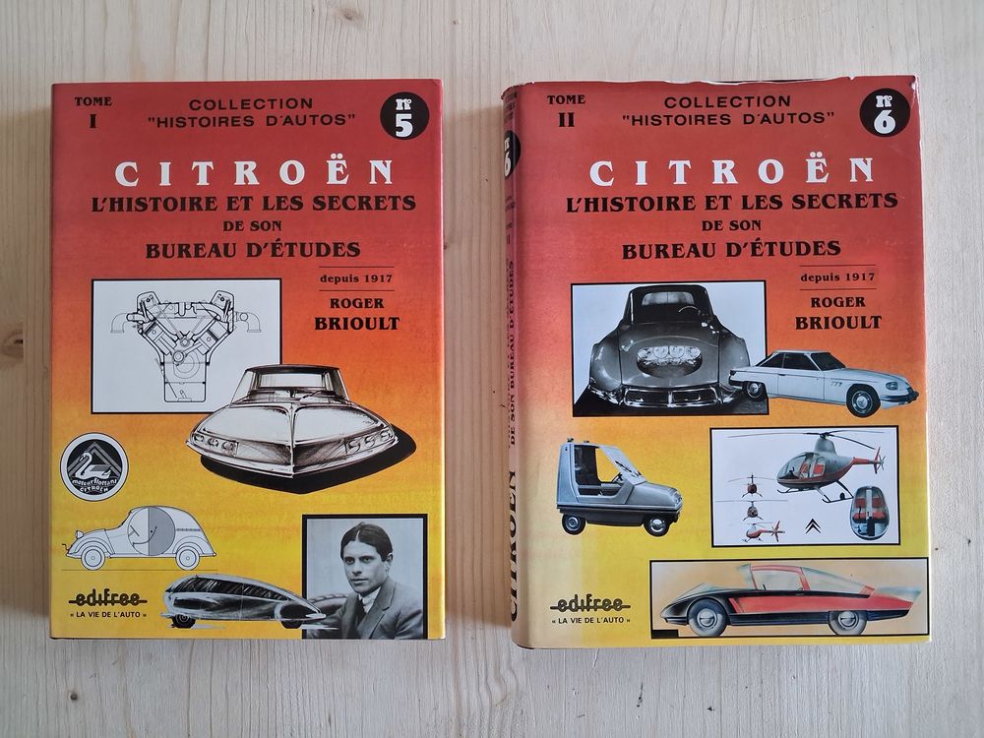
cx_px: 492
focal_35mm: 27
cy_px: 369
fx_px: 768
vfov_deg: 51.4
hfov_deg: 65.3
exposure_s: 1/100
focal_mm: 4
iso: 400
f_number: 1.8
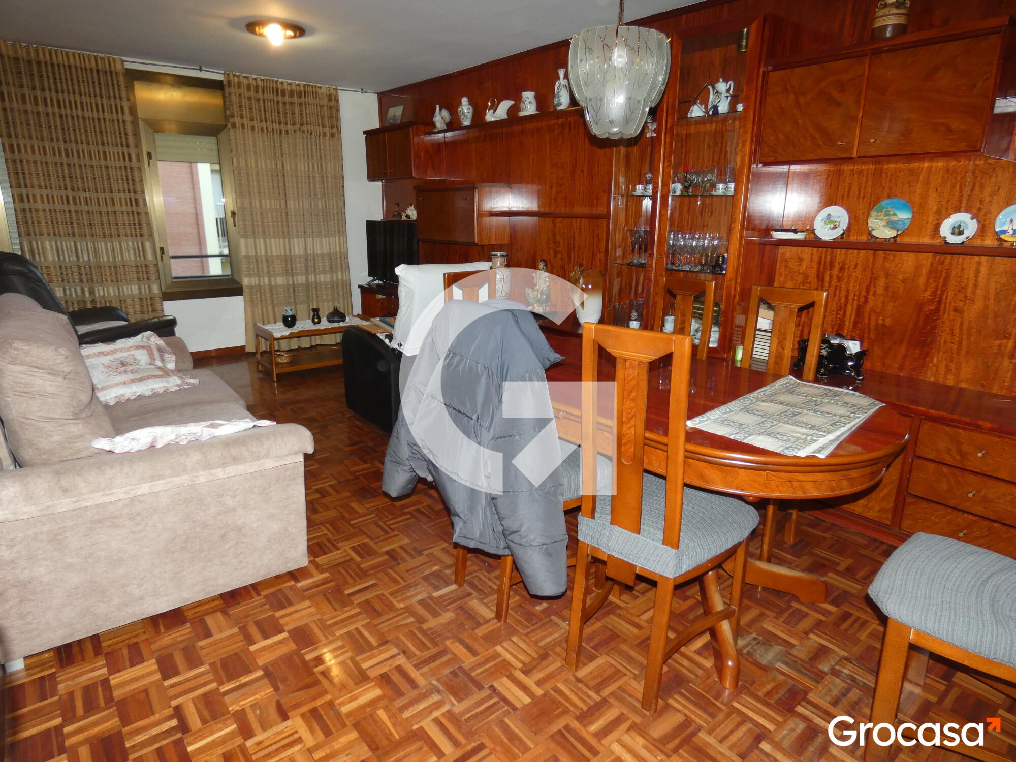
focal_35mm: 20
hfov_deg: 81.7
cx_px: 508
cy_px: 381
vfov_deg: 66.0
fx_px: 587
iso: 160
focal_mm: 3.6
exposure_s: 1/60
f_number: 2.8
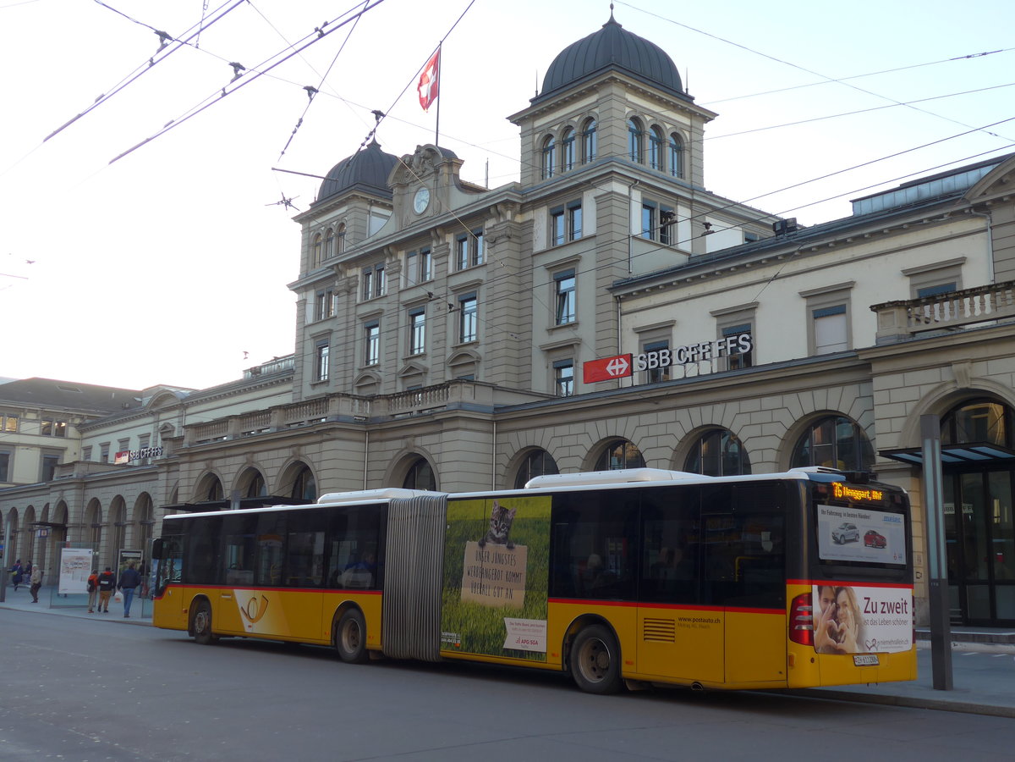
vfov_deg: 36.8
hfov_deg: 47.9
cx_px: 508
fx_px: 1144
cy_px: 381
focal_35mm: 39
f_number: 2.8
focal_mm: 8
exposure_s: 1/200
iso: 80
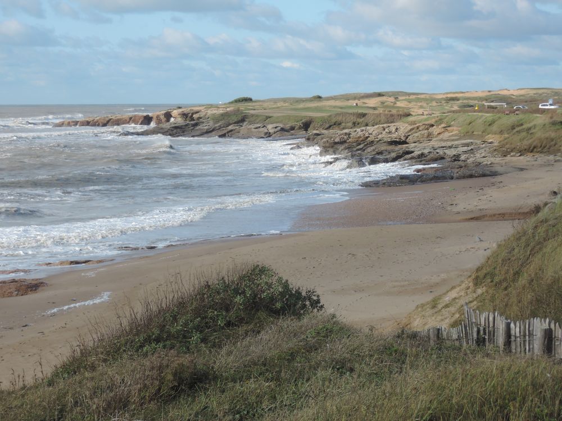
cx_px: 281
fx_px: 1542
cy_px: 210
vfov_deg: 15.6
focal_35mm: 95
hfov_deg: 20.7
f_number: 6.3
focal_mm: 20.2
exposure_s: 1/125
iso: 250
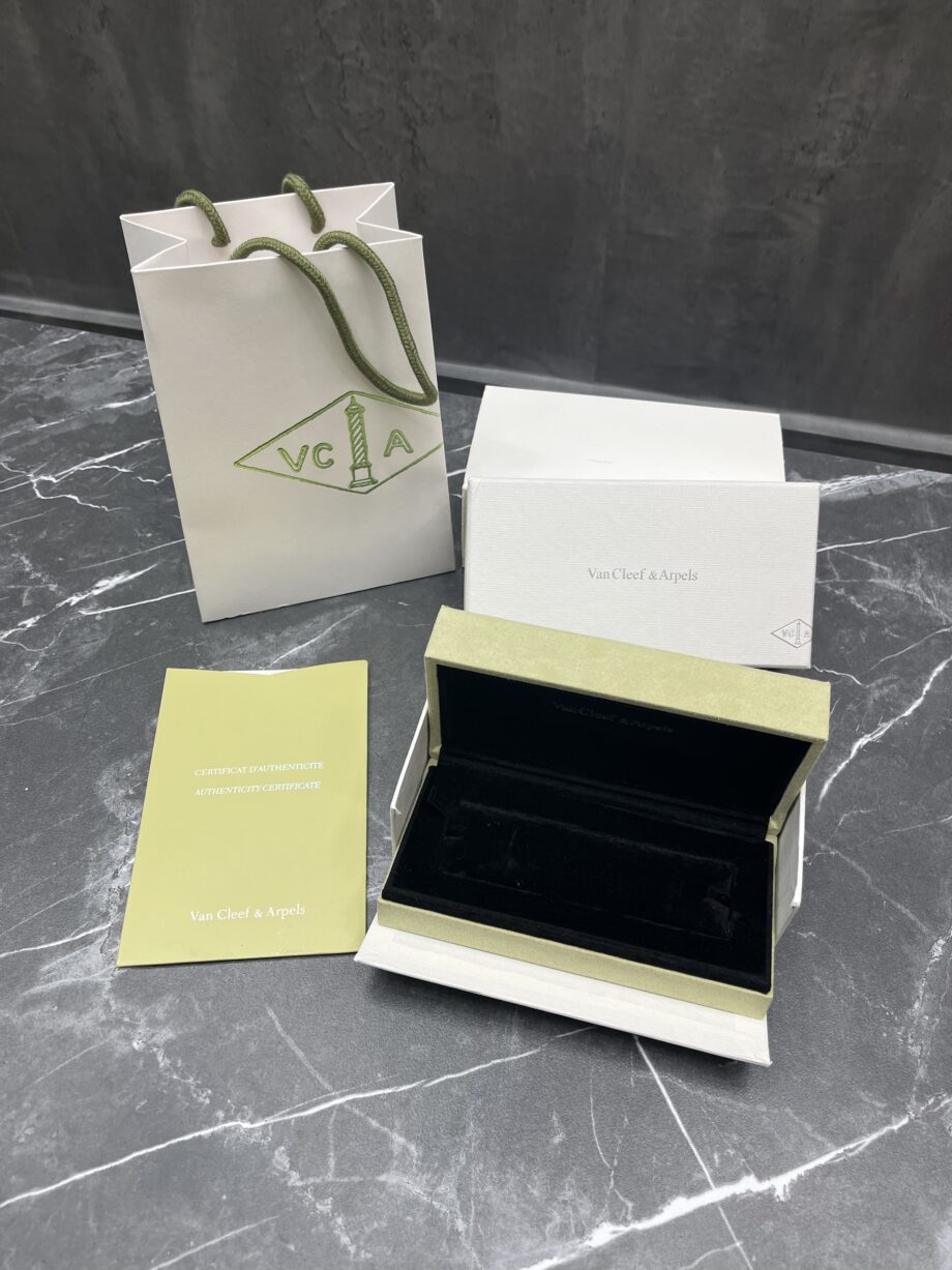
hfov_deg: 53.1
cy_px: 635
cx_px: 476
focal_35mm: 26
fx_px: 954
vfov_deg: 67.3
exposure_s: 1/100
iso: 64
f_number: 1.6
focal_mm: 5.1
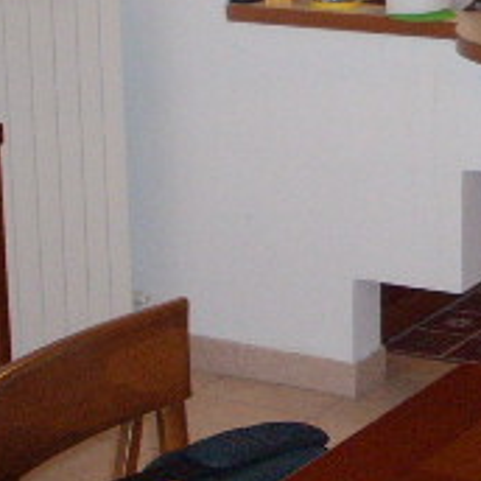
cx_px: 456
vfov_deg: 14.1
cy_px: 0
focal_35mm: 122
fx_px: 1918
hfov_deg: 14.1
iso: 259
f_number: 2.8
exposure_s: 1/60
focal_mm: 6.2
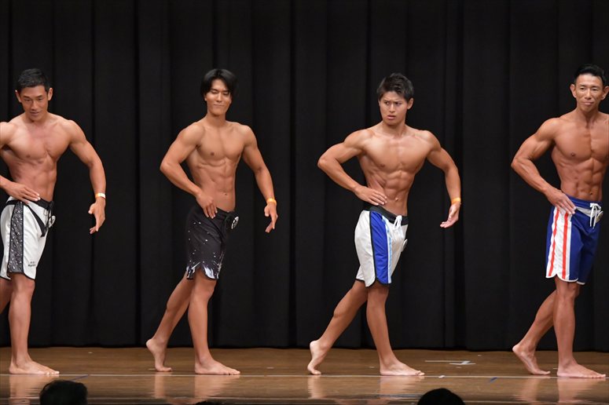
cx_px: 304
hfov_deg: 10.2
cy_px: 202
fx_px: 3416
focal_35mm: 202
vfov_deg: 6.8
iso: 6400
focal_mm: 135
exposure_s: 1/400
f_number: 5.6
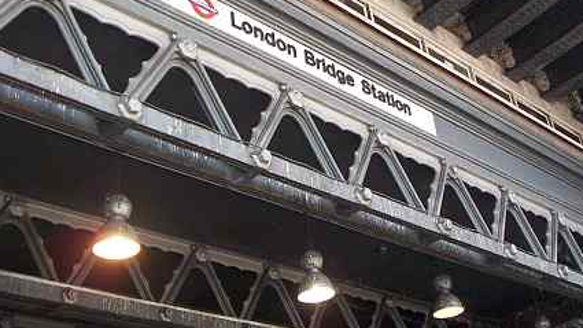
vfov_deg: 23.9
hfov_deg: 41.2
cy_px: 150
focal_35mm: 50
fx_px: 773
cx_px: 340
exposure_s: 1/60
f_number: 3.9
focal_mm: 6.4
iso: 200
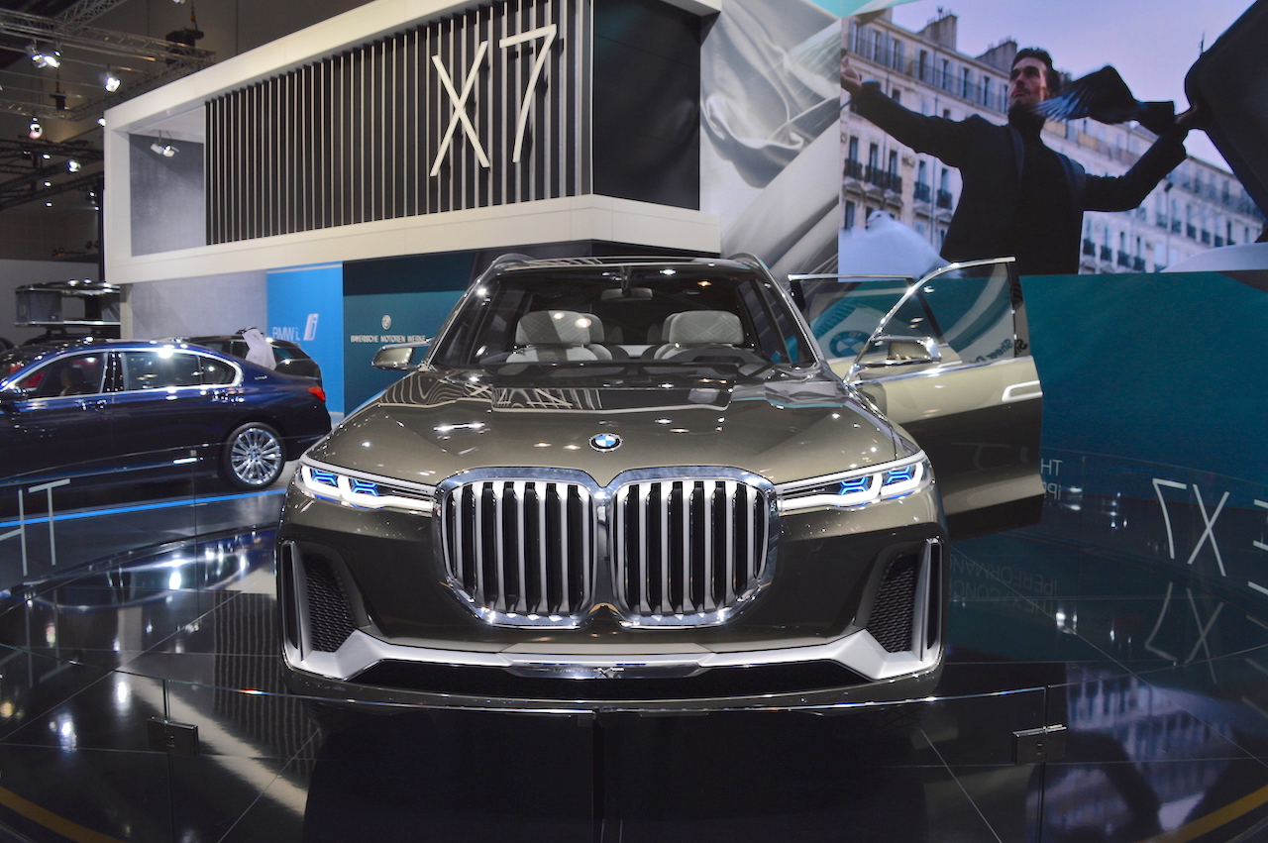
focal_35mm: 27
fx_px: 950
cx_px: 634
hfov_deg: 67.4
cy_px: 422
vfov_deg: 47.8
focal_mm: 18
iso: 250
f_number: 5.6
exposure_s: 1/125
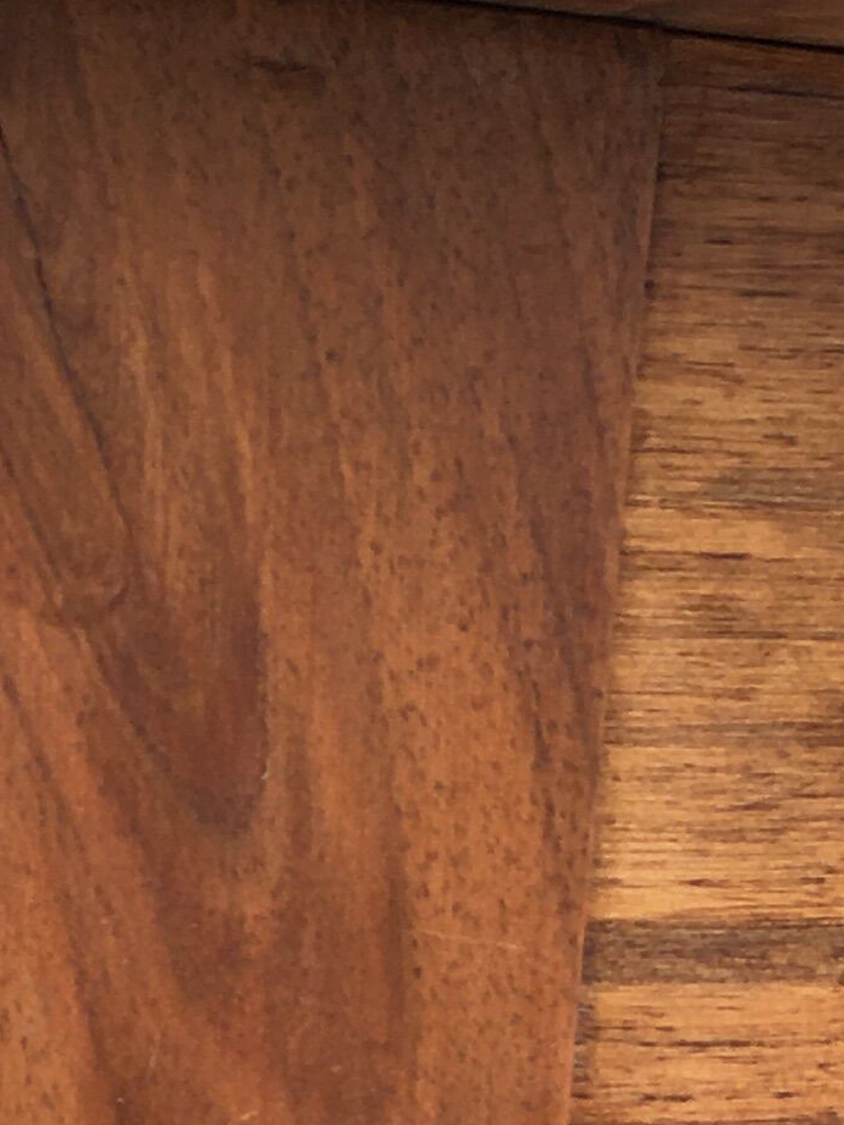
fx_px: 4128
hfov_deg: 11.6
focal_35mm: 127
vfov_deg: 14.9
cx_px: 213
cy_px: 1401
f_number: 2.2
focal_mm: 4.15
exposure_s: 1/283
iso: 25
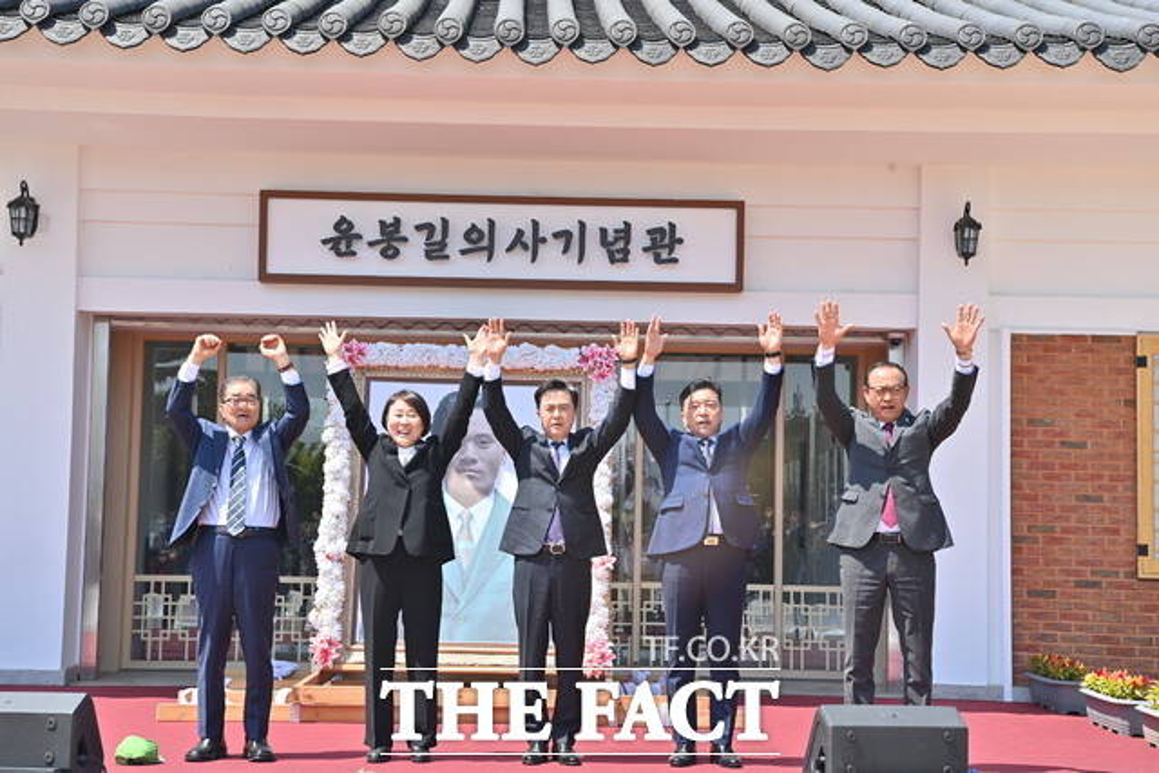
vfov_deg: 19.5
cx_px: 580
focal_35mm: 70
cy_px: 386
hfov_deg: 28.8
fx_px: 2254
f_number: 8
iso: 100
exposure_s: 1/250
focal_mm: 70
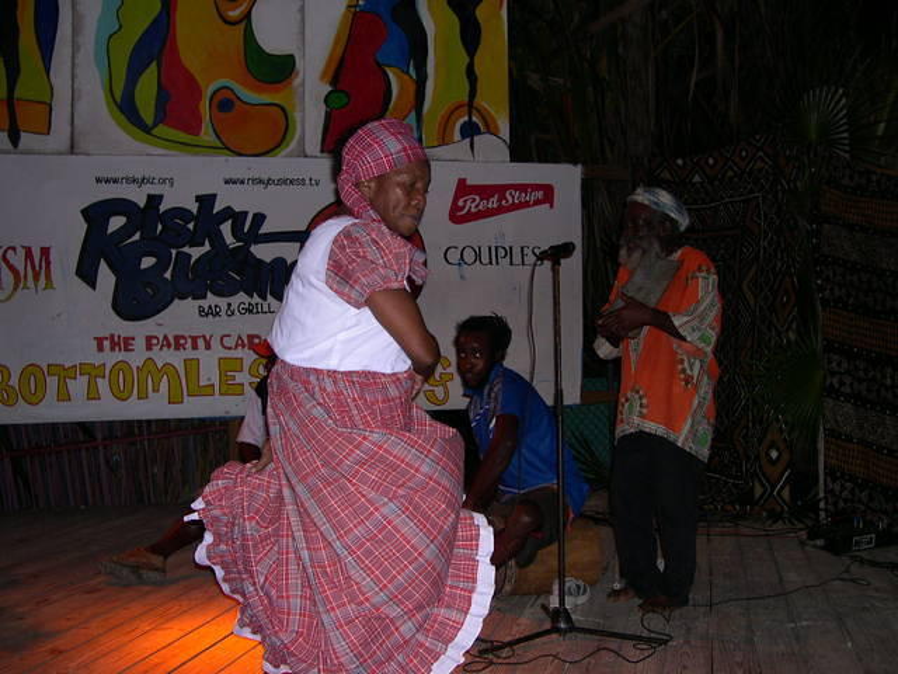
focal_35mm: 38
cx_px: 449
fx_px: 986
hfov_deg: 49.0
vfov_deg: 37.7
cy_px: 337
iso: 127
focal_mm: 8
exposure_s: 1/60
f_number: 2.8
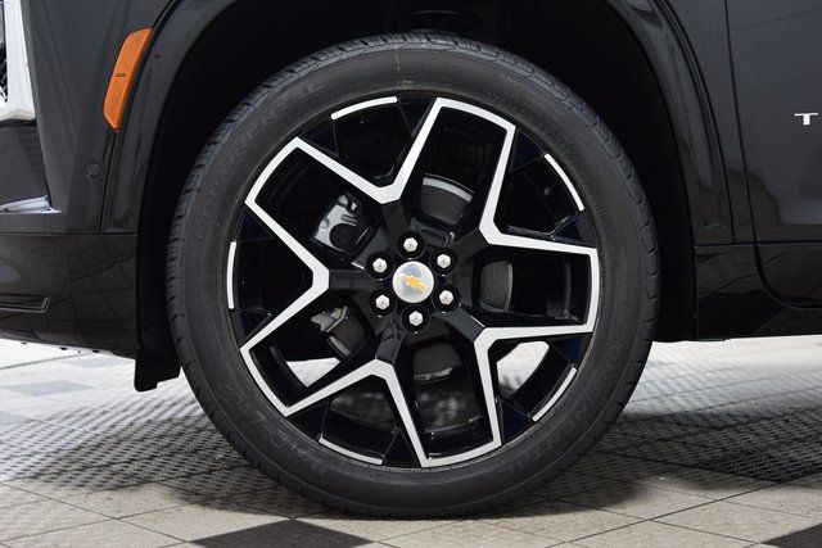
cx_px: 411
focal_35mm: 57
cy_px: 274
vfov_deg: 23.8
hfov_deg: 35.0
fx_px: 1302
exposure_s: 1/60
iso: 1600
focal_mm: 38
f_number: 4
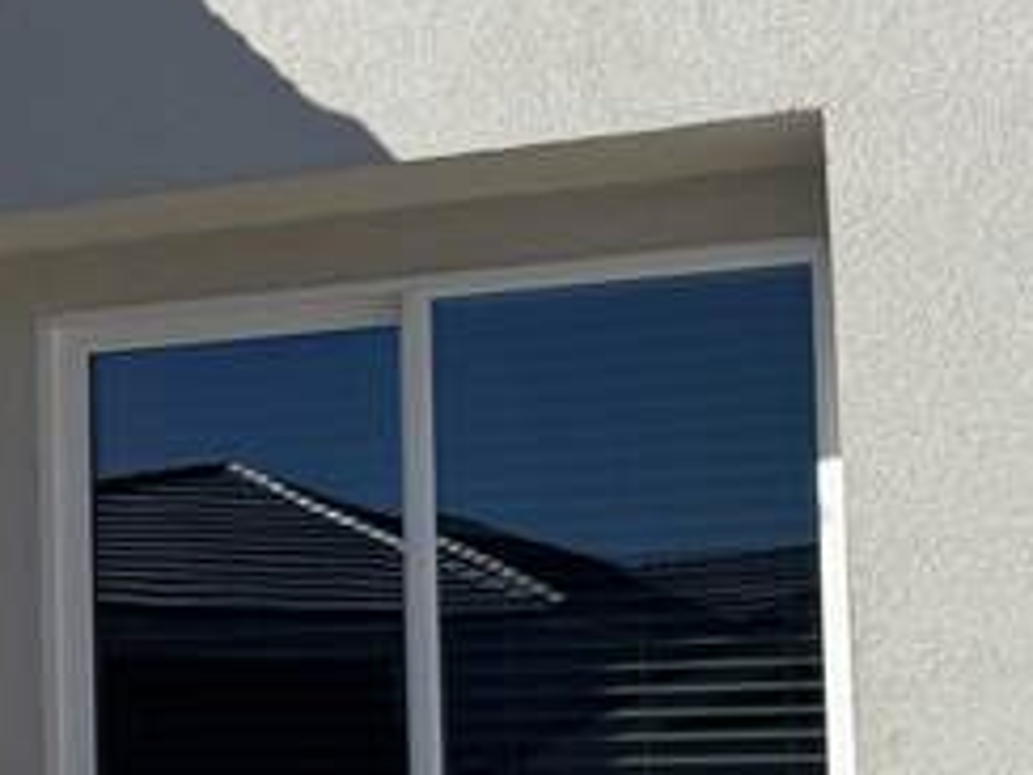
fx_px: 3760
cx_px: -851
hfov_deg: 13.9
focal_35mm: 126
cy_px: 504
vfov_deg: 11.8
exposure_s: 1/7937
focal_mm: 6.76
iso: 80
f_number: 1.78
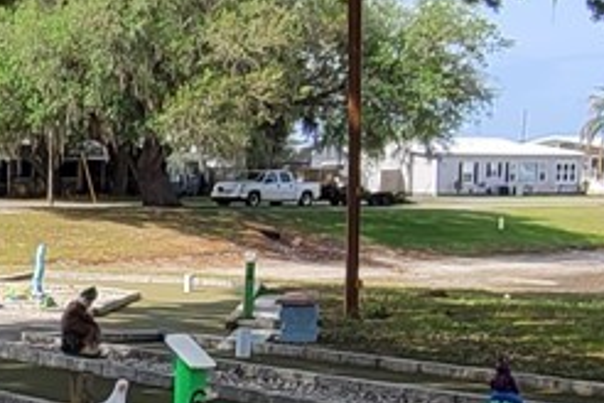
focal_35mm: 88
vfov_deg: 15.4
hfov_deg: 19.5
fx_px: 1476
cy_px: 322
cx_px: -354
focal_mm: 2.2
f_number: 2.2
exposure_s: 1/1170
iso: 50
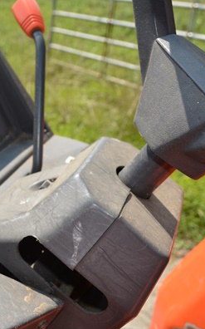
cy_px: 165
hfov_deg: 23.8
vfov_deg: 39.6
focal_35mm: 51
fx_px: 457
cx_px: -17
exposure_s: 1/200
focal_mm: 22
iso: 100
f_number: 6.3
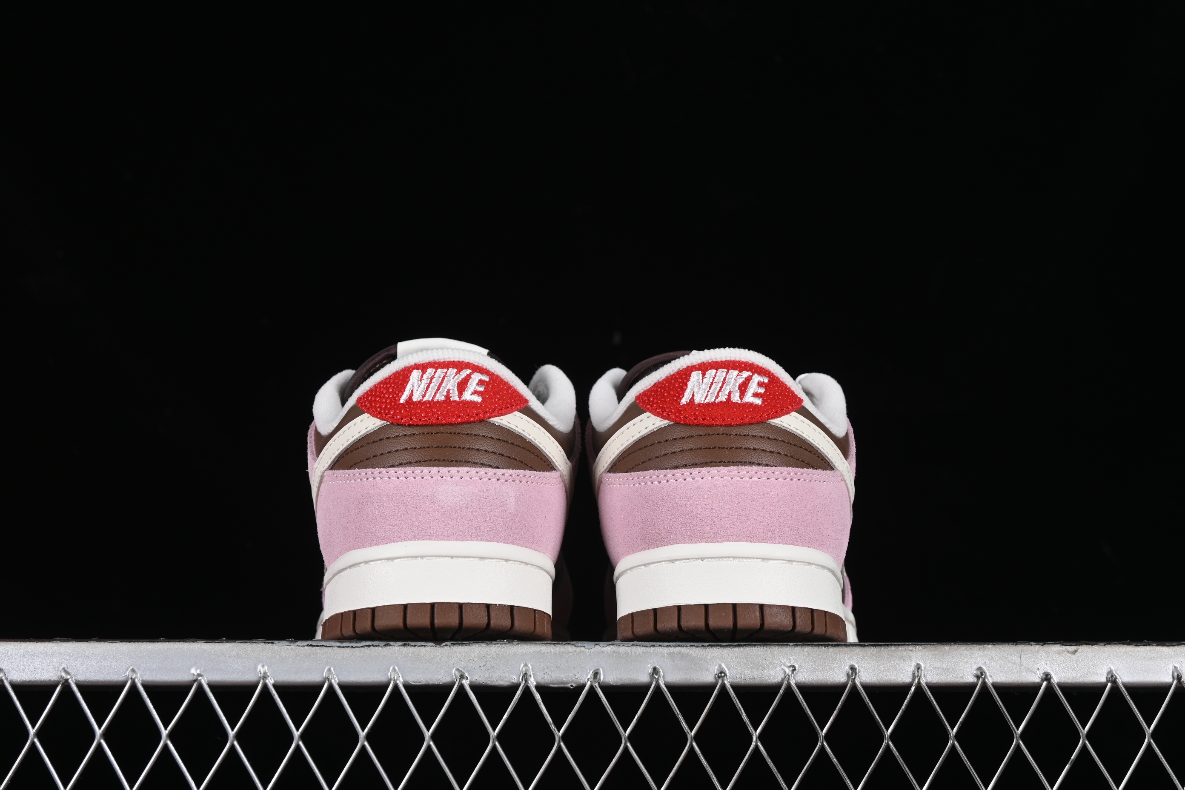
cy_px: 395
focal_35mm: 75
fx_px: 2469
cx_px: 592
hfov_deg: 27.0
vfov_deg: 18.2
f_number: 8
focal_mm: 50
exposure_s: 1/80
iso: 160
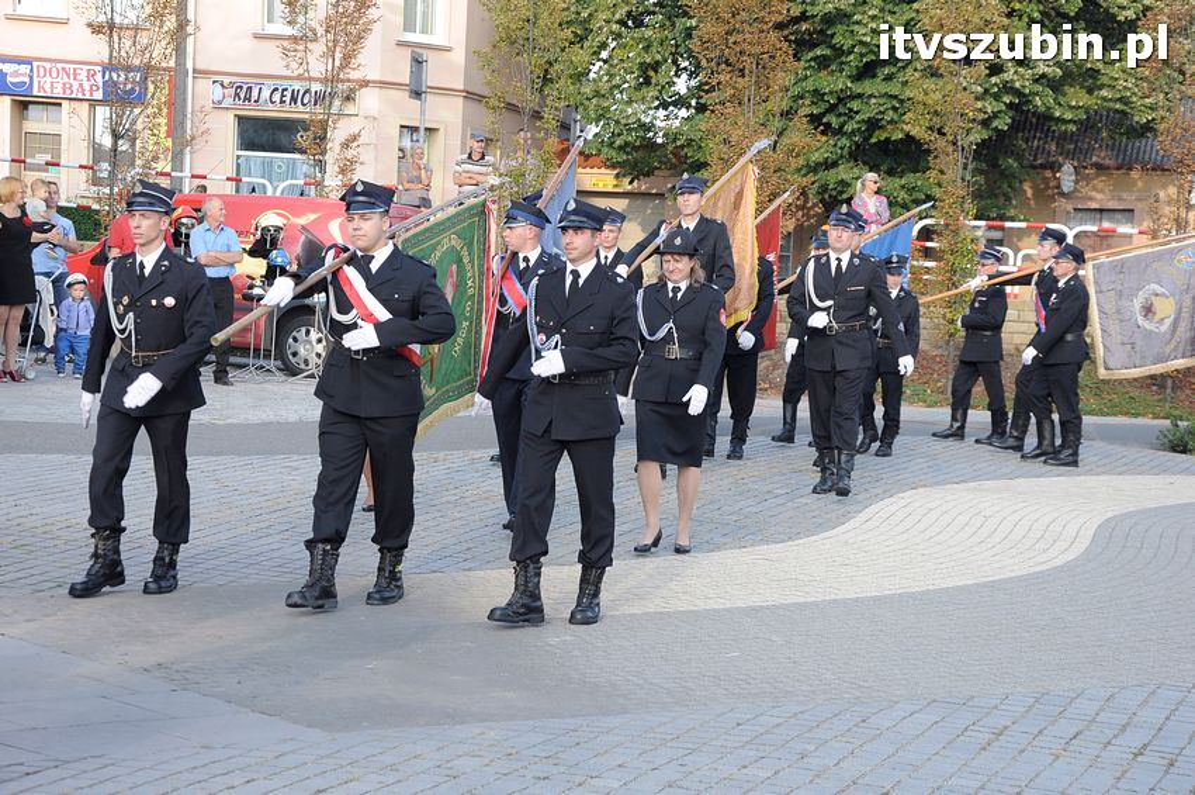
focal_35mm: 75
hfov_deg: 27.0
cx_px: 598
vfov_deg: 18.1
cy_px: 398
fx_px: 2487
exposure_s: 1/250
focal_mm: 50
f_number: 8
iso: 400
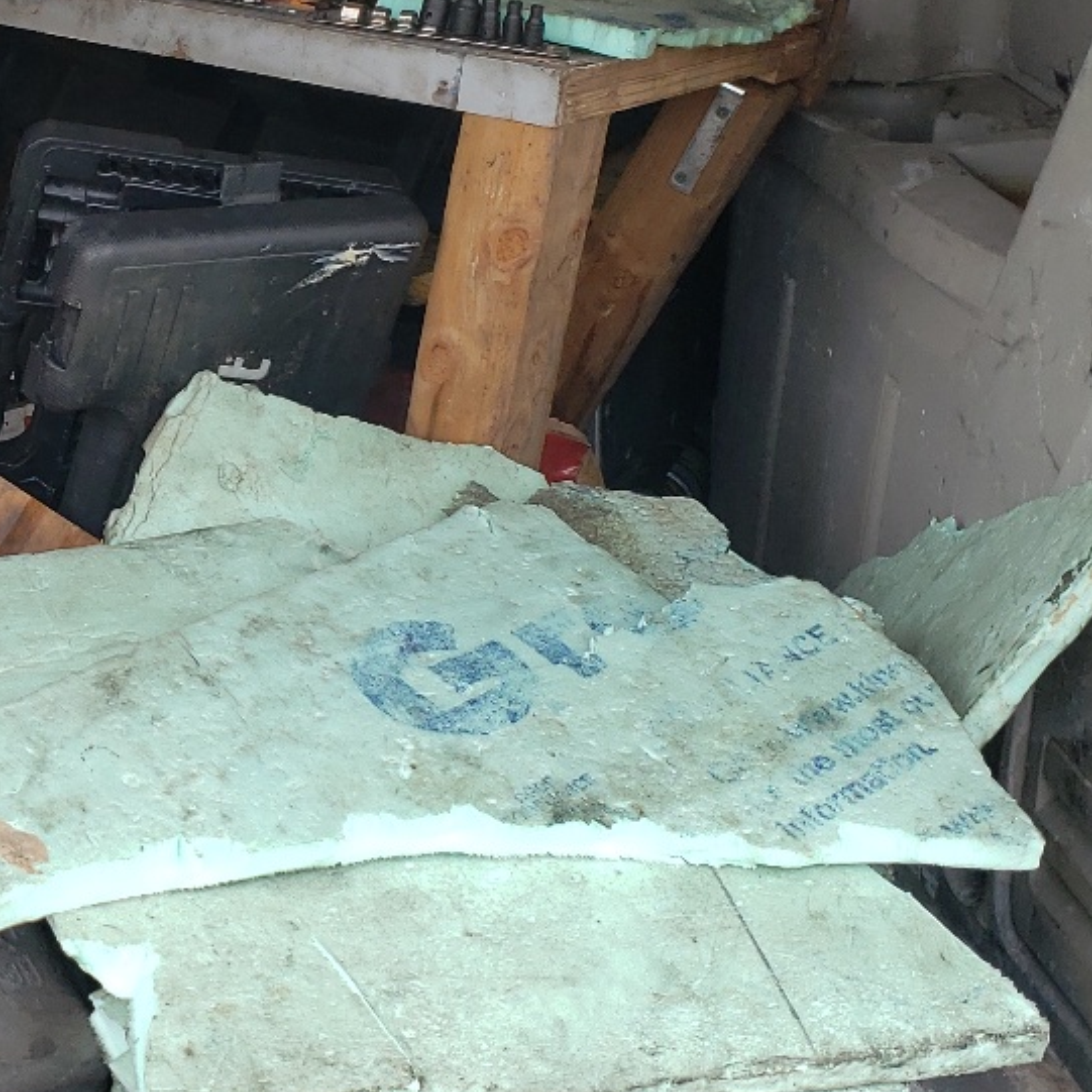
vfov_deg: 25.3
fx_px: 2427
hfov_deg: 24.5
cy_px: 390
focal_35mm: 68
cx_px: 63
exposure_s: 1/417
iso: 50
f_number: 1.5
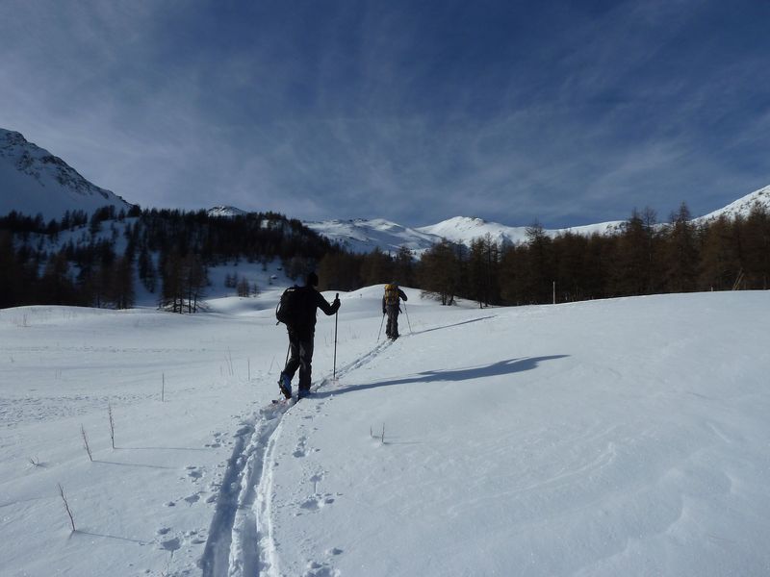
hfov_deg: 69.4
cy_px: 288
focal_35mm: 25
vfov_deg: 54.9
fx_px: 556
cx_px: 385
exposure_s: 1/1000
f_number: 5.6
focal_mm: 4.1
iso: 80
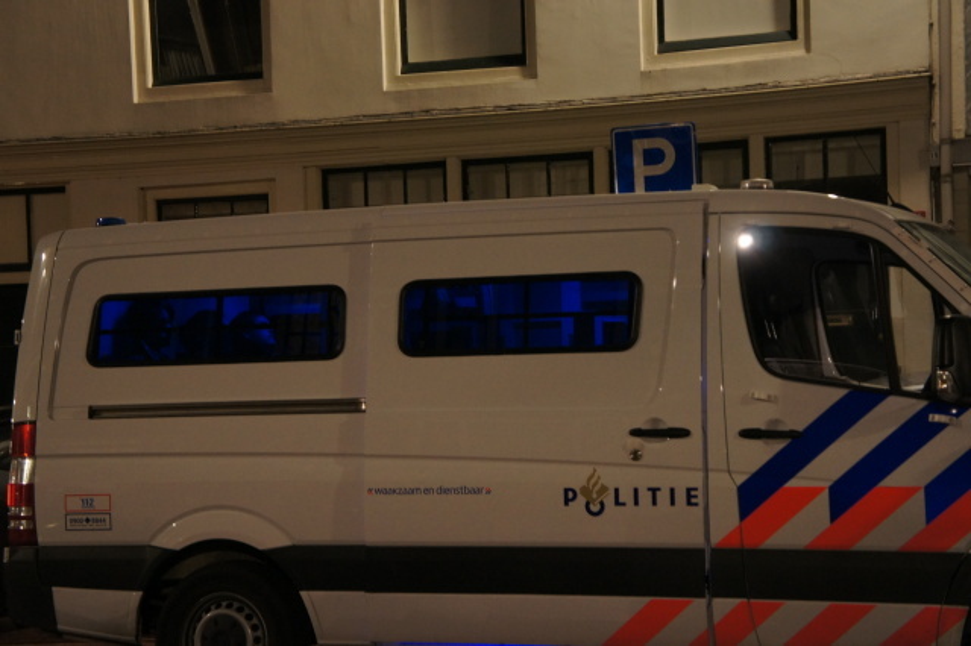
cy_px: 323
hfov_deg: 29.3
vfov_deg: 19.7
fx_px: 1860
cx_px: 486
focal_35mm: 69
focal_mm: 46
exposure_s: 1/5
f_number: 5
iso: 1600
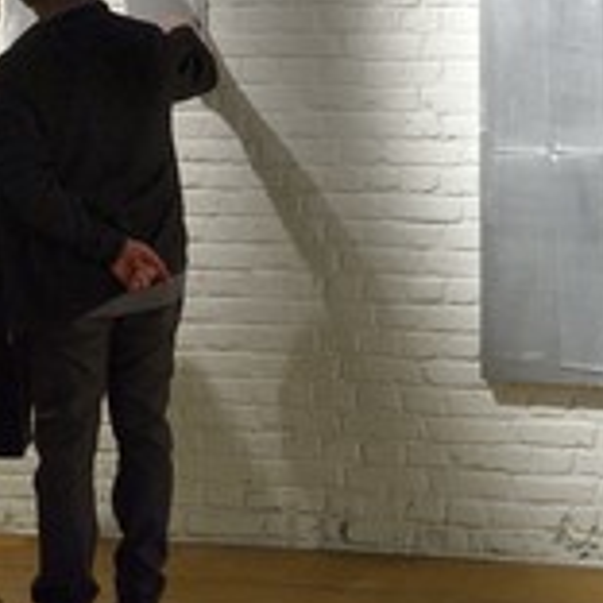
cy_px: 182
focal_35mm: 87
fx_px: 1715
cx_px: 475
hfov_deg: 19.8
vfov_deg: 19.9
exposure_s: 1/60
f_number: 6.3
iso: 1600
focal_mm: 38
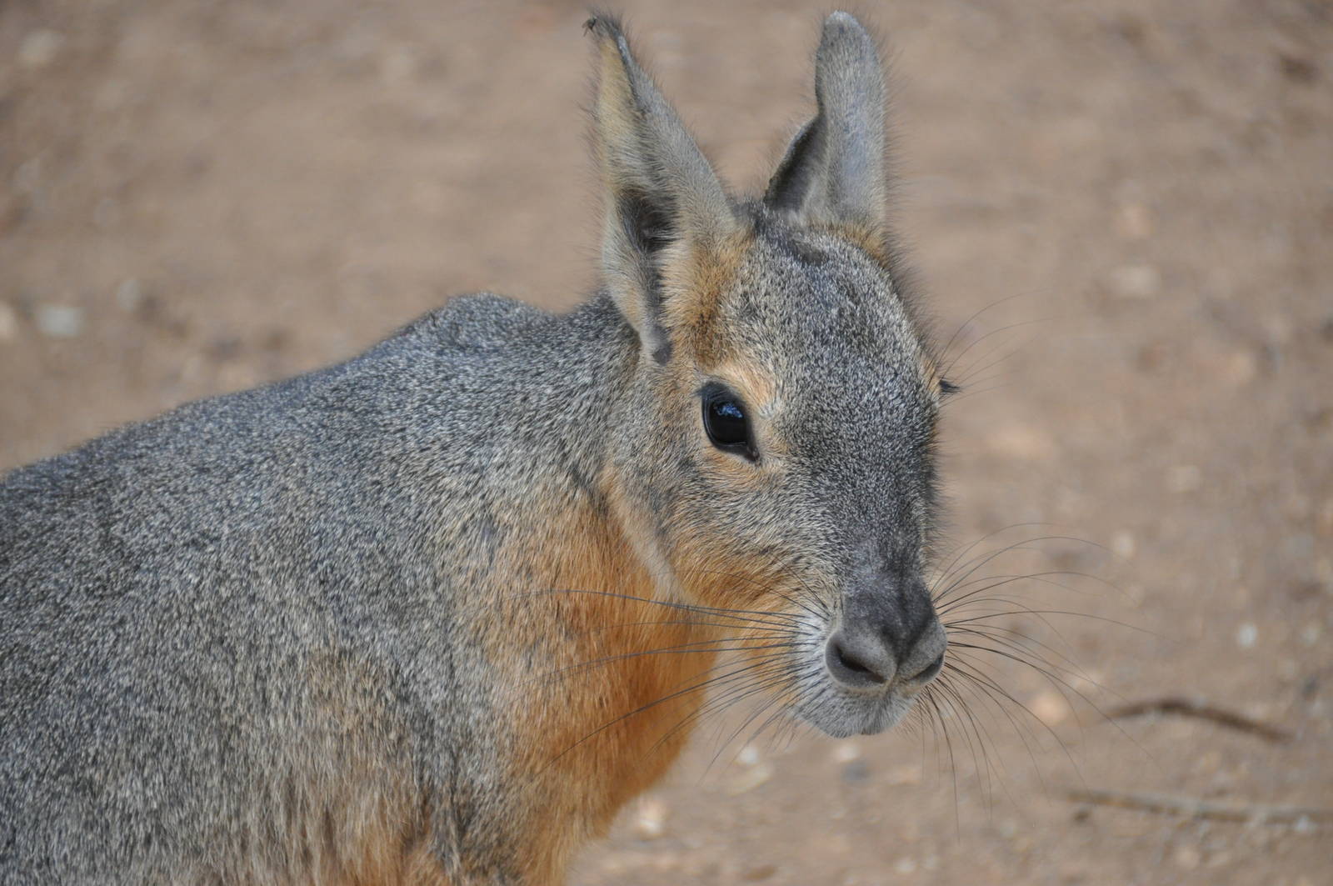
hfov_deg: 4.6
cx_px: 666
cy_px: 443
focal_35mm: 450
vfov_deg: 3.0
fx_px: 16644
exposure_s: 1/400
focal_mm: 300
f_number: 5.6
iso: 1000
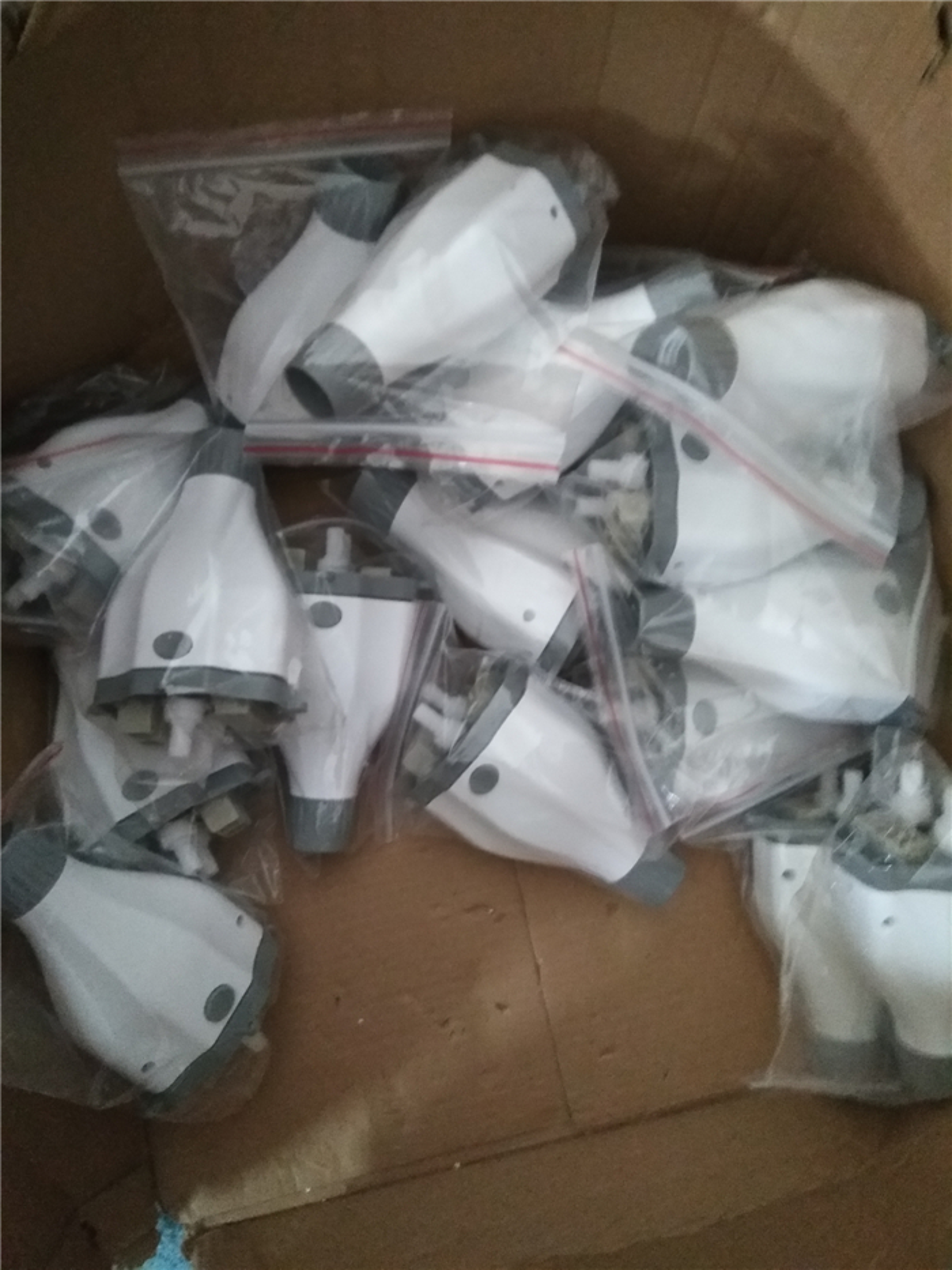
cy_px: 635
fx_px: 770
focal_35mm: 21
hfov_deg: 63.5
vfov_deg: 79.0
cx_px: 476
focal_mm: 3.66
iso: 970
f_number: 2.2
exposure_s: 1/16.7
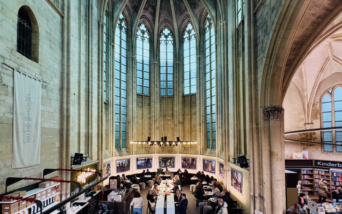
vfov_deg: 70.8
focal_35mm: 16
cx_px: 163
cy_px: 125
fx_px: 149
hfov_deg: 97.7
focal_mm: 2.22
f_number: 2.2
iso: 400
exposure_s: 1/100
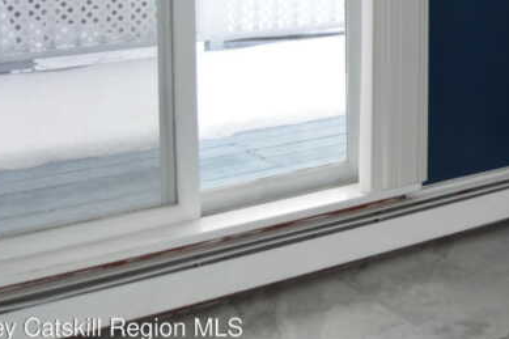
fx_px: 1003
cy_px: -78
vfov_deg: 18.1
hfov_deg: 26.7
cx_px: 527
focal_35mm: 71
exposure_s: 1/125
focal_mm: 18
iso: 100
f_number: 4
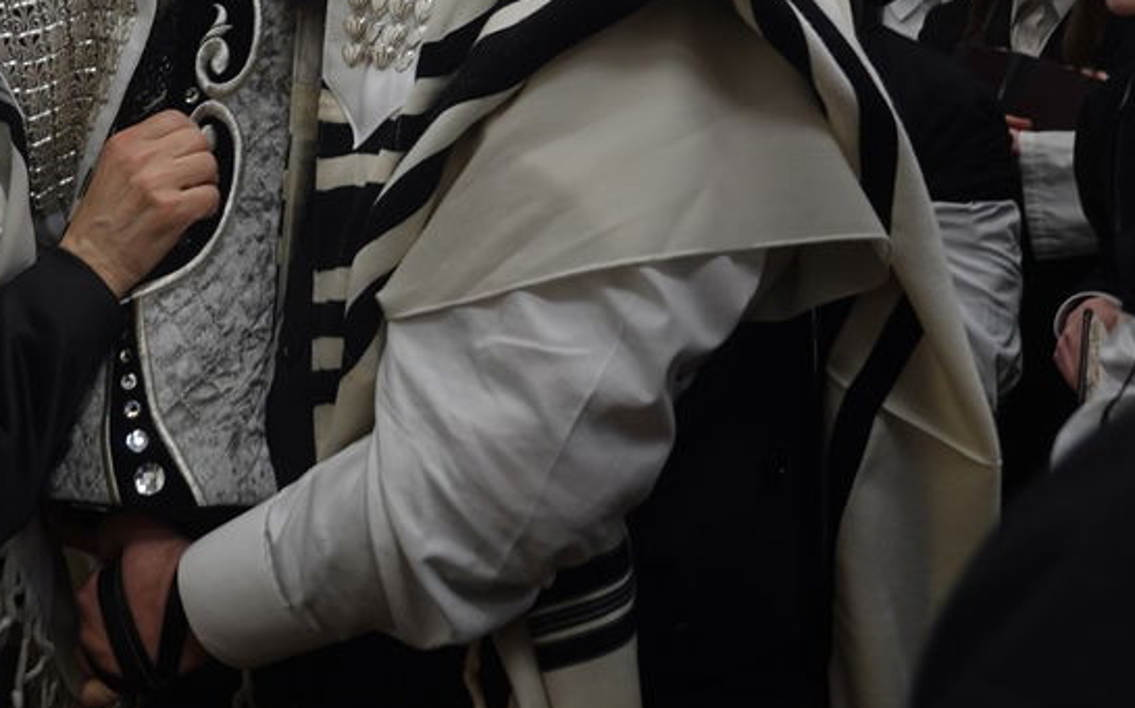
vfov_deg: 27.2
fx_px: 1422
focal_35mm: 46
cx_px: 239
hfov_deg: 41.8
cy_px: 101
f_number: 2.8
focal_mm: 9
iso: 100
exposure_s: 1/50
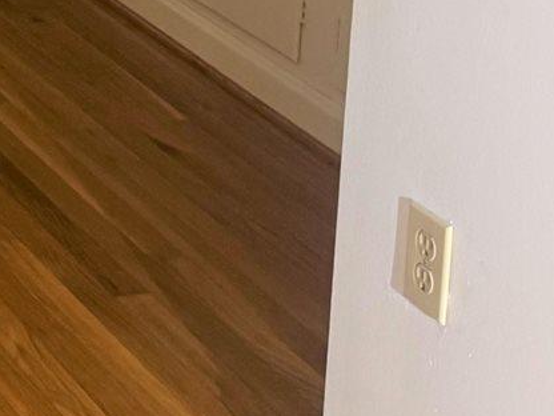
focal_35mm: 118
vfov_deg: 11.3
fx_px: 1888
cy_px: -431
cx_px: -535
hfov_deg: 14.2
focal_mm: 6.76
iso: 160
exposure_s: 1/60
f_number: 1.78
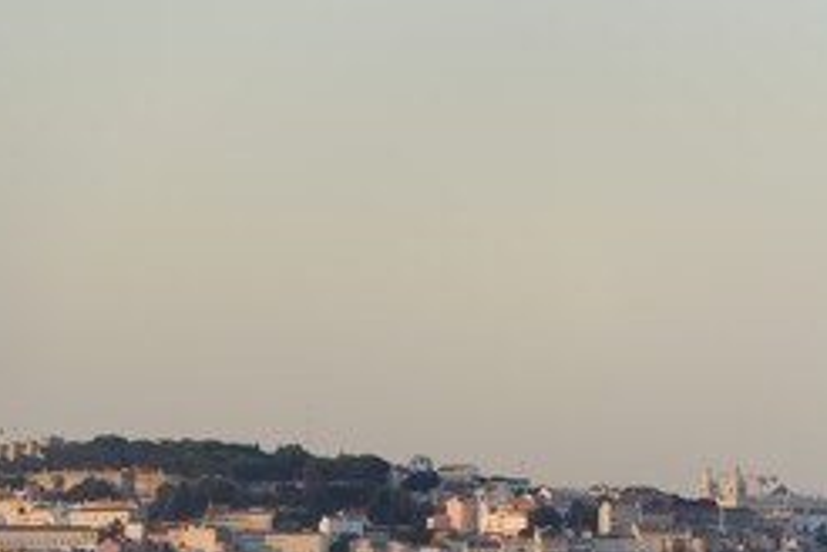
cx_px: 555
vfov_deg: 4.0
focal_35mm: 341
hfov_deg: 6.0
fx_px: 7833
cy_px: 441
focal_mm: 200
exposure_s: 1/160
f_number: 6.3
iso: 100
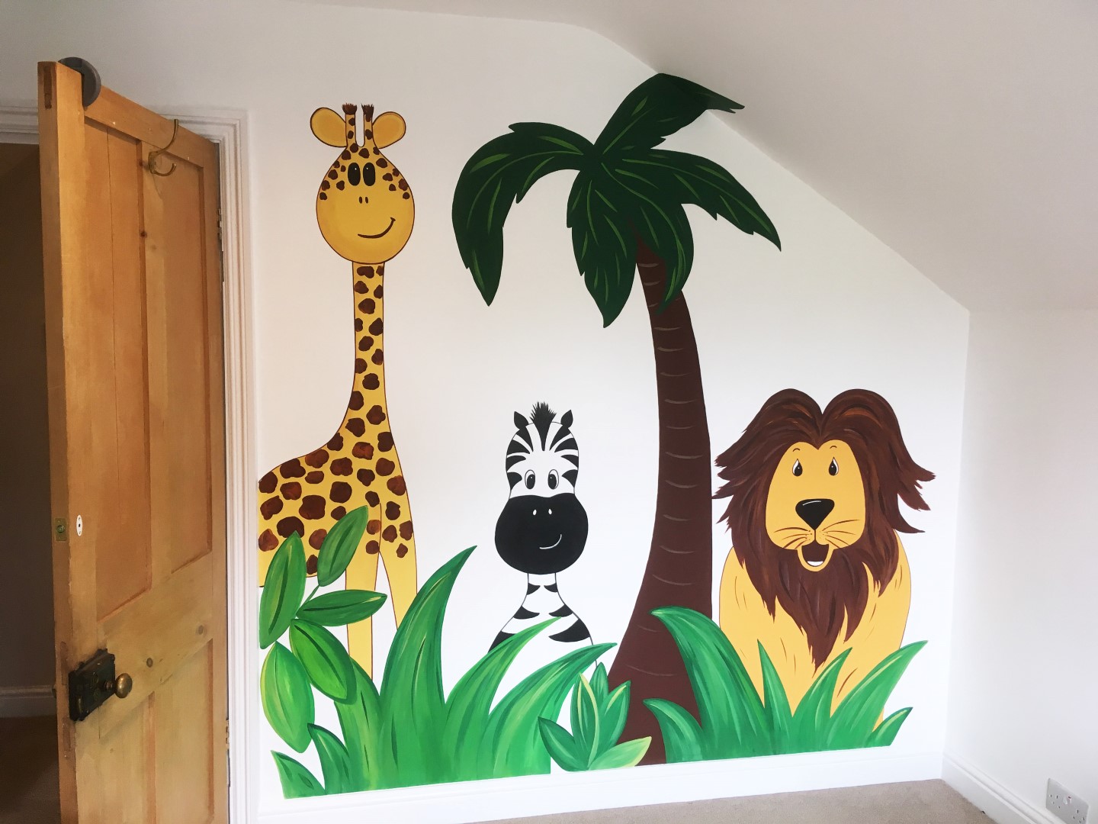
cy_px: 412
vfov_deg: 48.2
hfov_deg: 61.7
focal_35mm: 29
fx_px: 920
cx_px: 549
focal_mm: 4.15
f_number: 2.2
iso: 32
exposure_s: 1/33
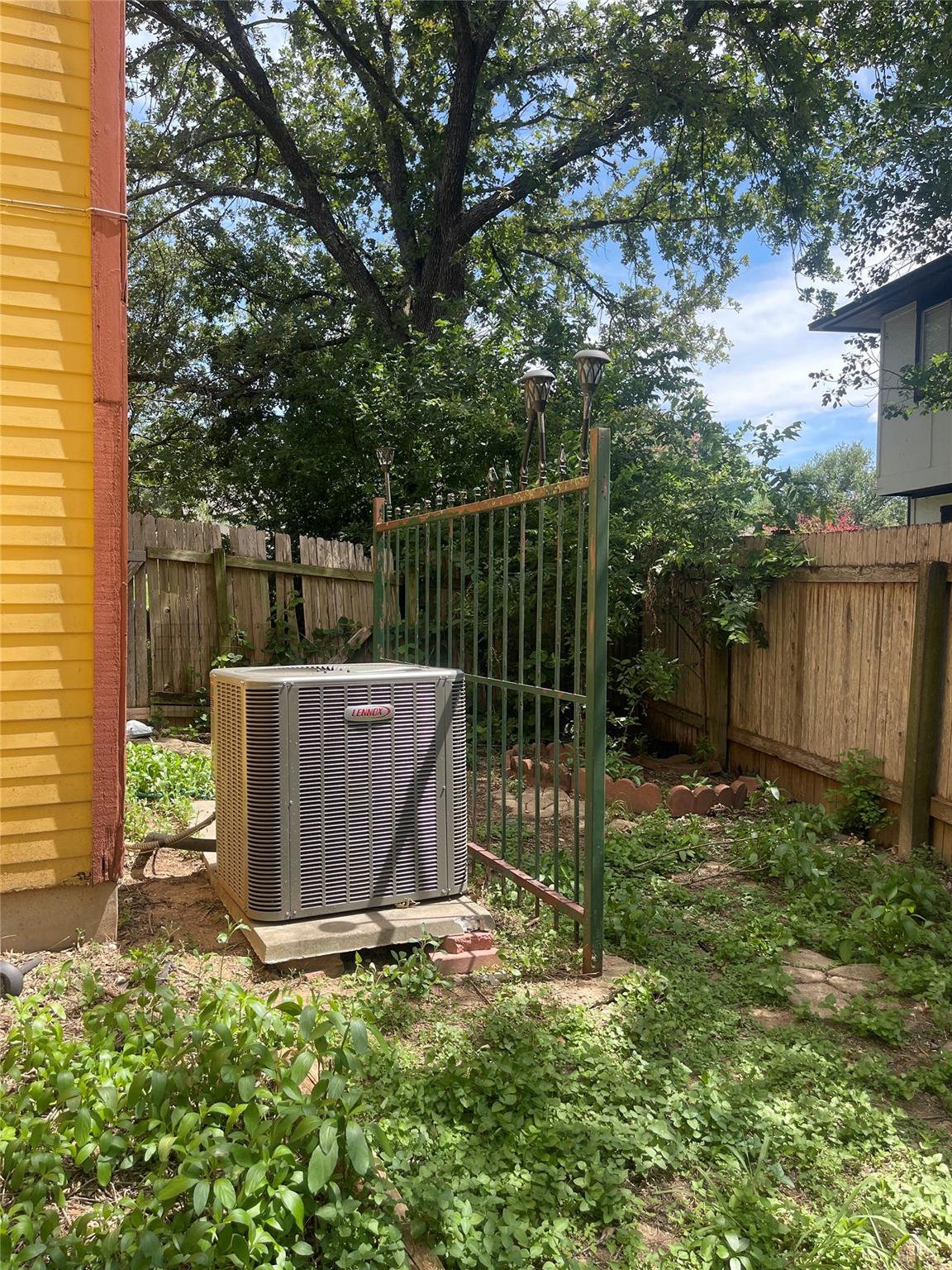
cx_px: 476
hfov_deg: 54.9
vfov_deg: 69.4
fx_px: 917
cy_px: 635
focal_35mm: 25
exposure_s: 1/855
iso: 32
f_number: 1.6
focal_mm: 5.1
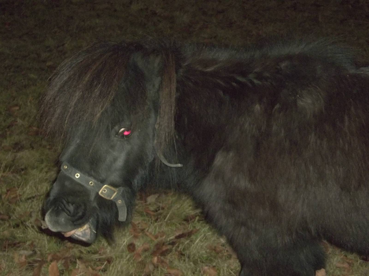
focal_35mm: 63
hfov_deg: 30.7
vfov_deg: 23.3
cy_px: 138
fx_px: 672
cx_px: 184
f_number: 4
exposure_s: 1/40
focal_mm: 11.3
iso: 400
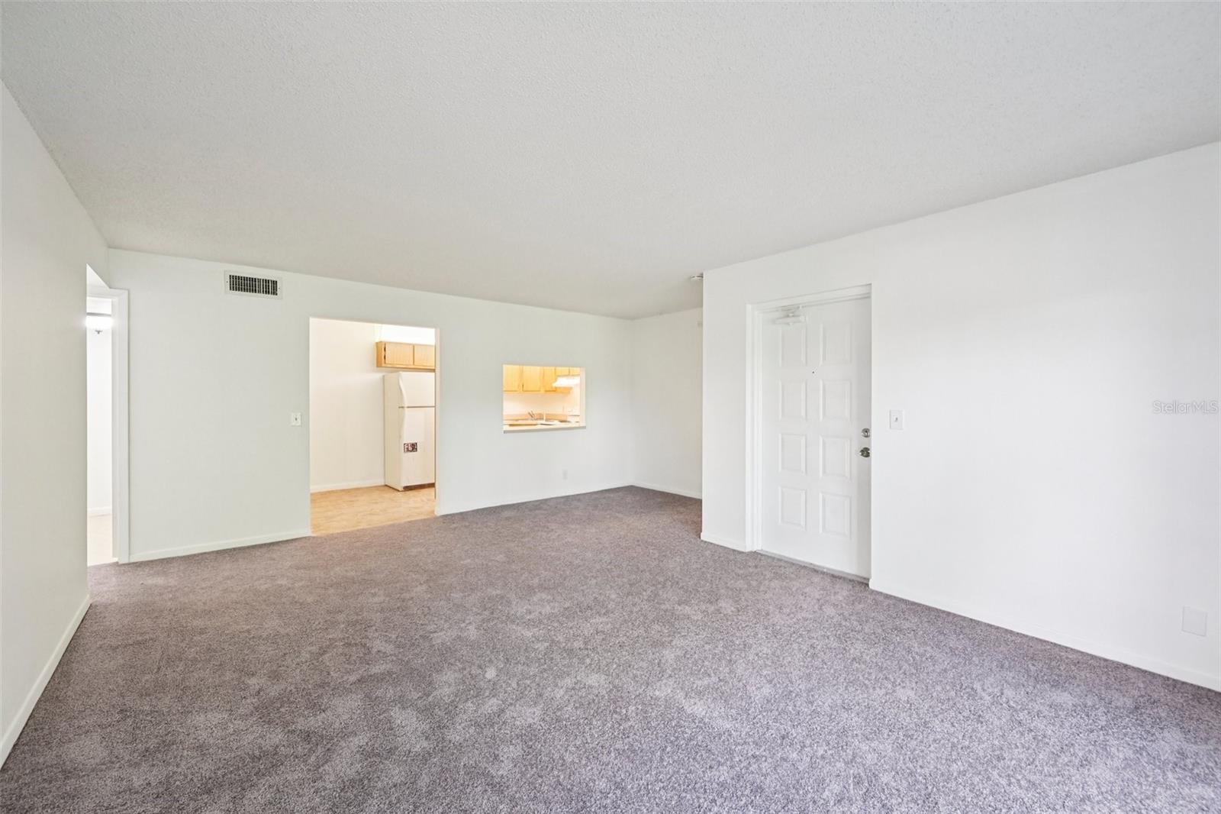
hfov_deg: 104.3
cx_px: 610
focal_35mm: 14
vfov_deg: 81.2
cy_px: 407
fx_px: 475
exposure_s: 1/50
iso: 2500
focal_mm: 14
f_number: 8
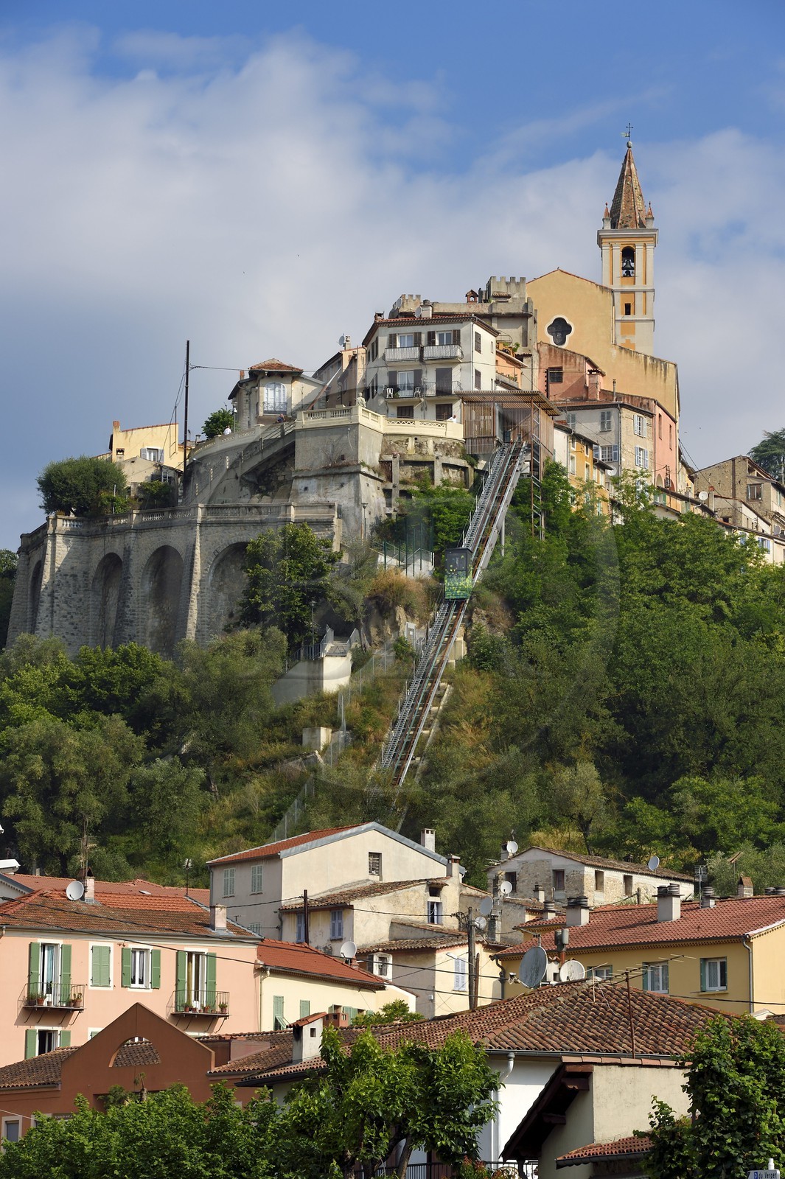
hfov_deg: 10.1
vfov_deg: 15.2
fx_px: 4420
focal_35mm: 135
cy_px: 590
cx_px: 392
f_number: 13
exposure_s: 1/250
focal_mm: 135
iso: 200
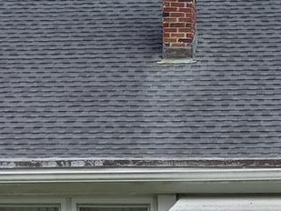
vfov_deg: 10.2
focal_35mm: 134
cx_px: 260
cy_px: 422
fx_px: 1088
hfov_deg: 14.5
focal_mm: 3.94
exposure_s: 1/755
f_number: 1.8
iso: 40
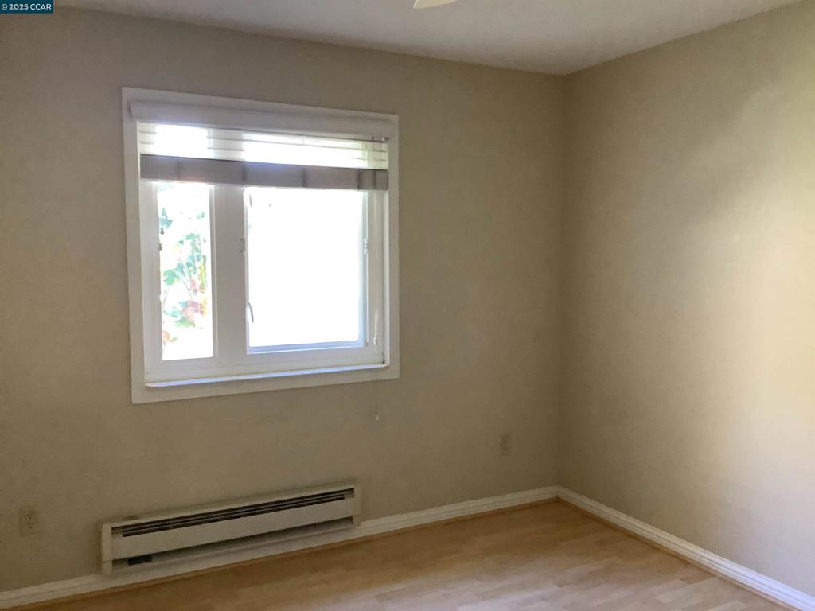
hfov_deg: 58.4
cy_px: 306
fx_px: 730
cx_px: 408
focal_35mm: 31
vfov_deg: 45.4
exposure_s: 1/50
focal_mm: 3.3
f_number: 2.4
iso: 200
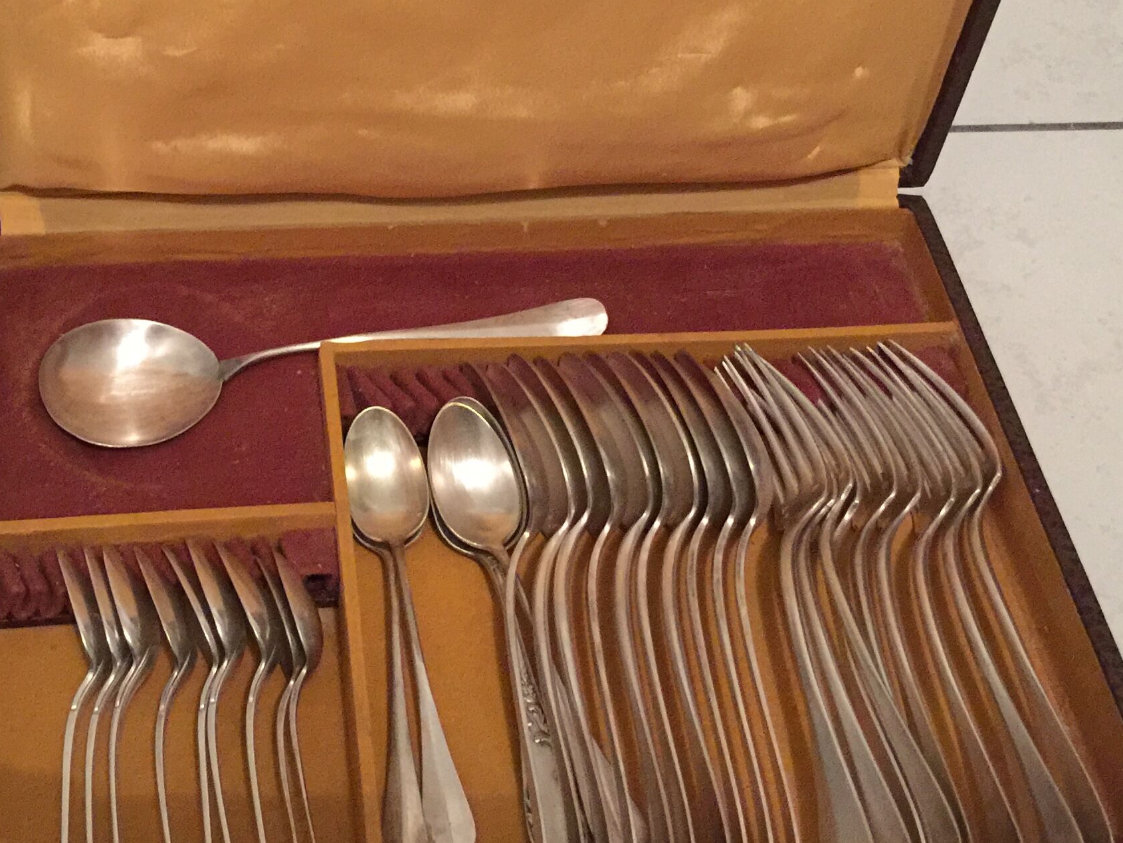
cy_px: 214
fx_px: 1817
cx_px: 374
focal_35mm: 56
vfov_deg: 25.8
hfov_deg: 34.0
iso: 200
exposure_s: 1/8
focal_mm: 4.15
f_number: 2.2
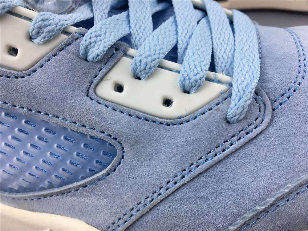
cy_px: 116
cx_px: 154
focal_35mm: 29
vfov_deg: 48.2
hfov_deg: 61.7
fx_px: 258
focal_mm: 4.15
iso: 32
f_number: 2.2
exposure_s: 1/100
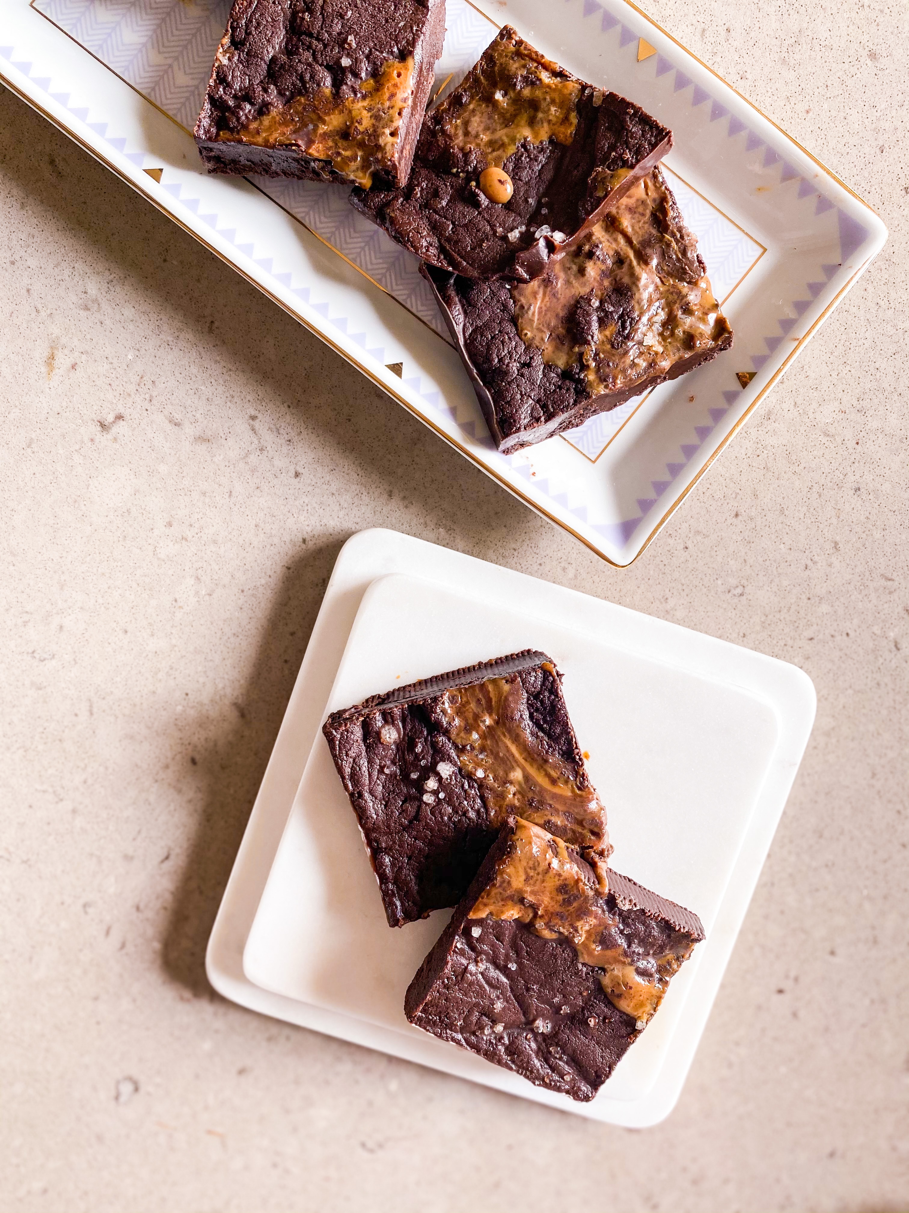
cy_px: 606
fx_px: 910
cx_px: 454
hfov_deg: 53.1
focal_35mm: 26
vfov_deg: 67.3
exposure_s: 1/120
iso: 64
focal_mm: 4.25
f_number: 1.8
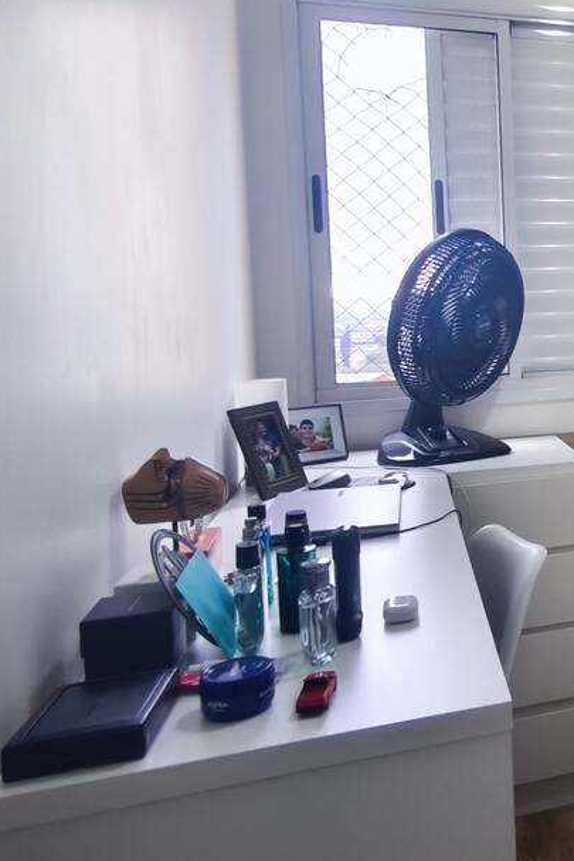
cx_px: 731
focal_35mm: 37
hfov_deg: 29.5
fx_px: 884
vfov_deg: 51.5
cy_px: 339
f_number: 2.2
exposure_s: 1/30
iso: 250
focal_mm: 1.91
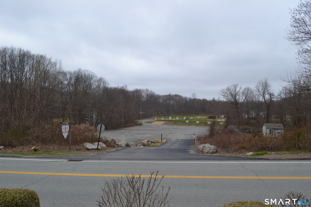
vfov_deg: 43.6
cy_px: 104
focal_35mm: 30
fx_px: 259
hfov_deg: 61.9
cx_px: 156
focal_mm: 20
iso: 100
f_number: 7.1
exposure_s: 1/200
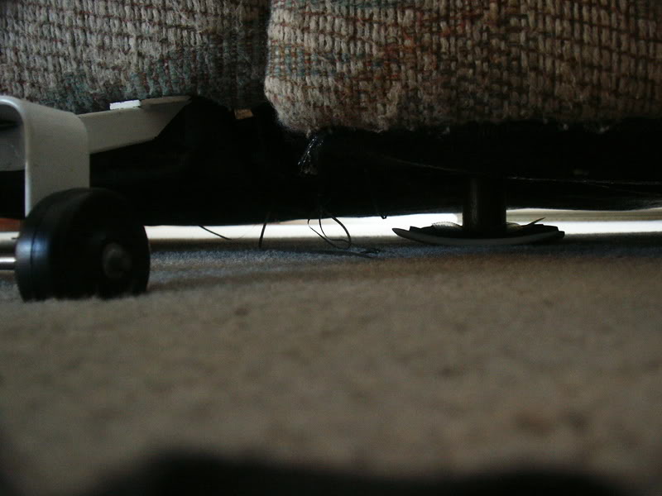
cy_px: 248
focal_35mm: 35
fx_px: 669
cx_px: 331
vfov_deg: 40.7
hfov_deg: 52.6
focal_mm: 7.19
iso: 400
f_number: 3
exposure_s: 1/20
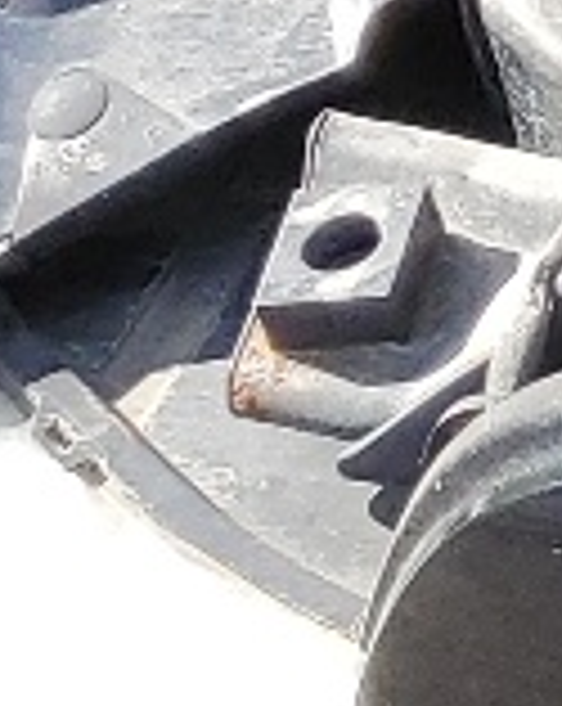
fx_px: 5401
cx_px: 3165
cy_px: -976
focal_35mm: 259
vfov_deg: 7.1
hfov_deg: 4.6
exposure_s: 1/1000
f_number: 1.5
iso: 50
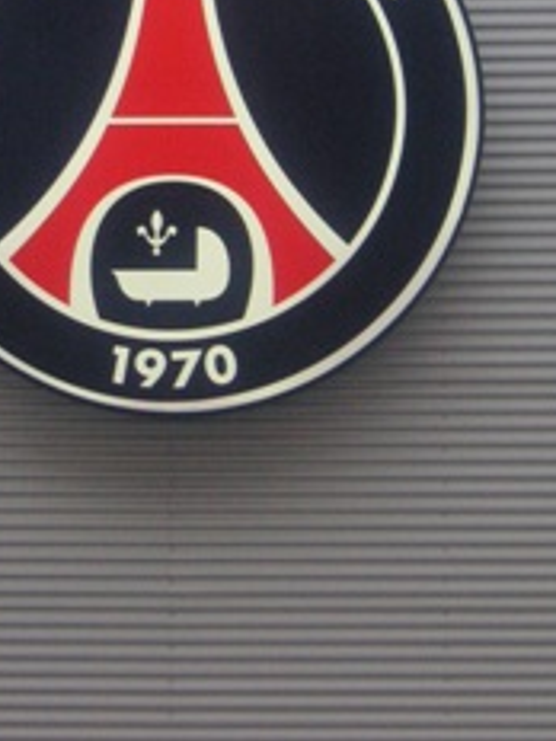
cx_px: 182
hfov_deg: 7.3
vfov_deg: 9.7
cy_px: 160
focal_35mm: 203
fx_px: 4347
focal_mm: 17.1
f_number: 5
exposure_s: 1/105
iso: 160
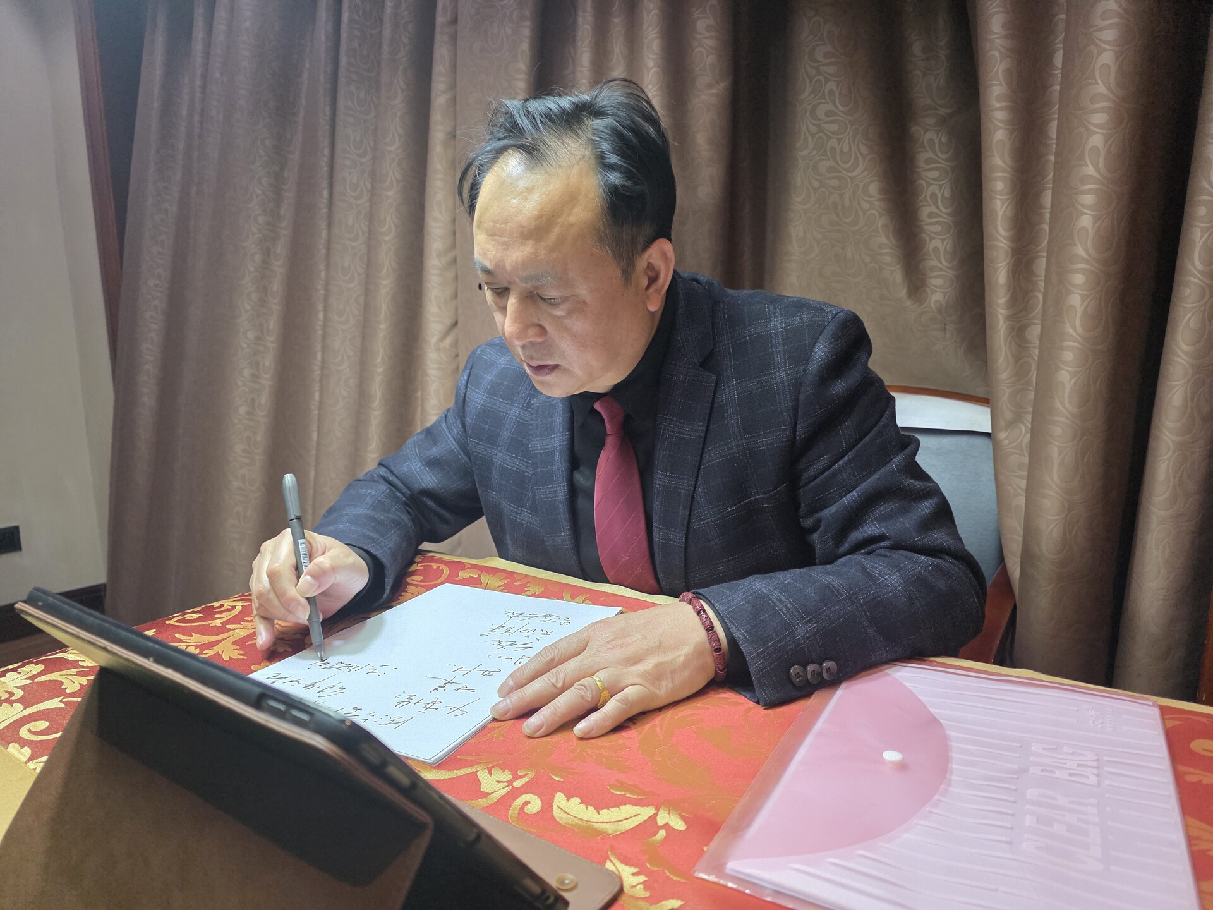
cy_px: 455
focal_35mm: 23
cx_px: 606
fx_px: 806
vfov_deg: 58.9
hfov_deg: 73.9
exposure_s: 1/100
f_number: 1.7
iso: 500
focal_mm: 6.3
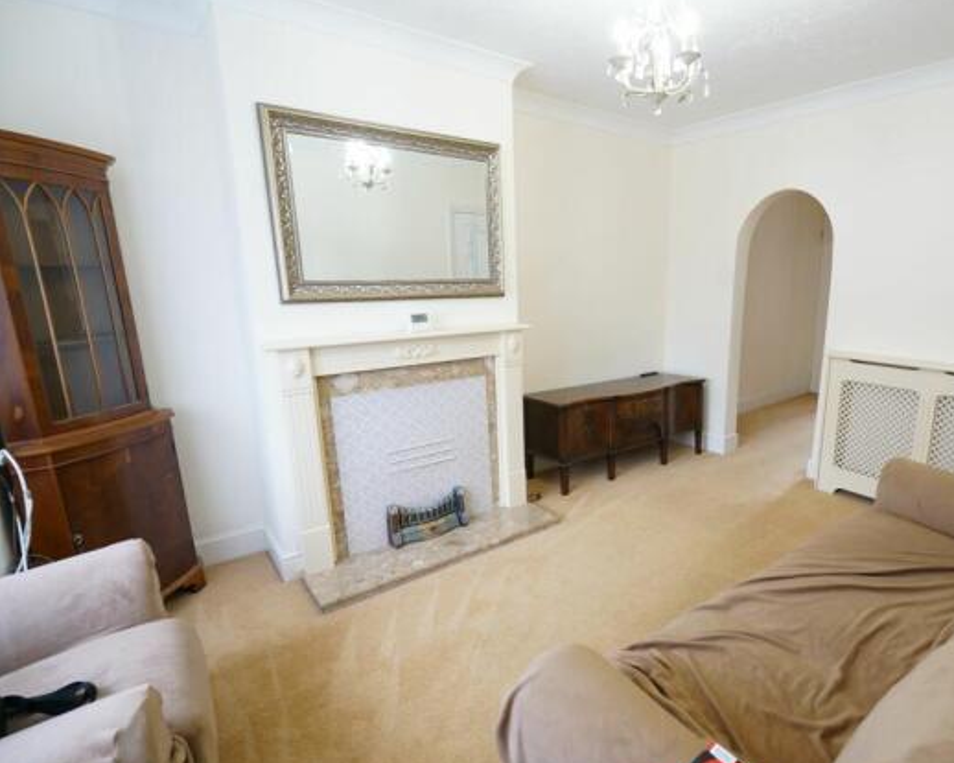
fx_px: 536
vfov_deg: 70.8
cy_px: 393
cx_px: 601
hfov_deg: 81.6
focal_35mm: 19
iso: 400
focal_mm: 16
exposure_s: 1/13
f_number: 5
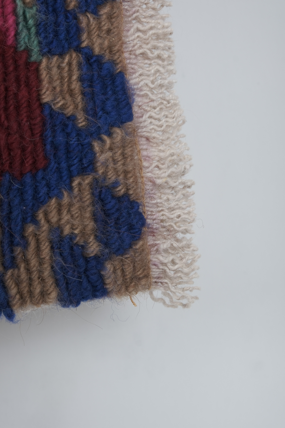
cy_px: 214
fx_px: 986
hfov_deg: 16.5
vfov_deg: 24.5
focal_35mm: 83
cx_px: 142
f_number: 11
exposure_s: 1/160
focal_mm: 55
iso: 160
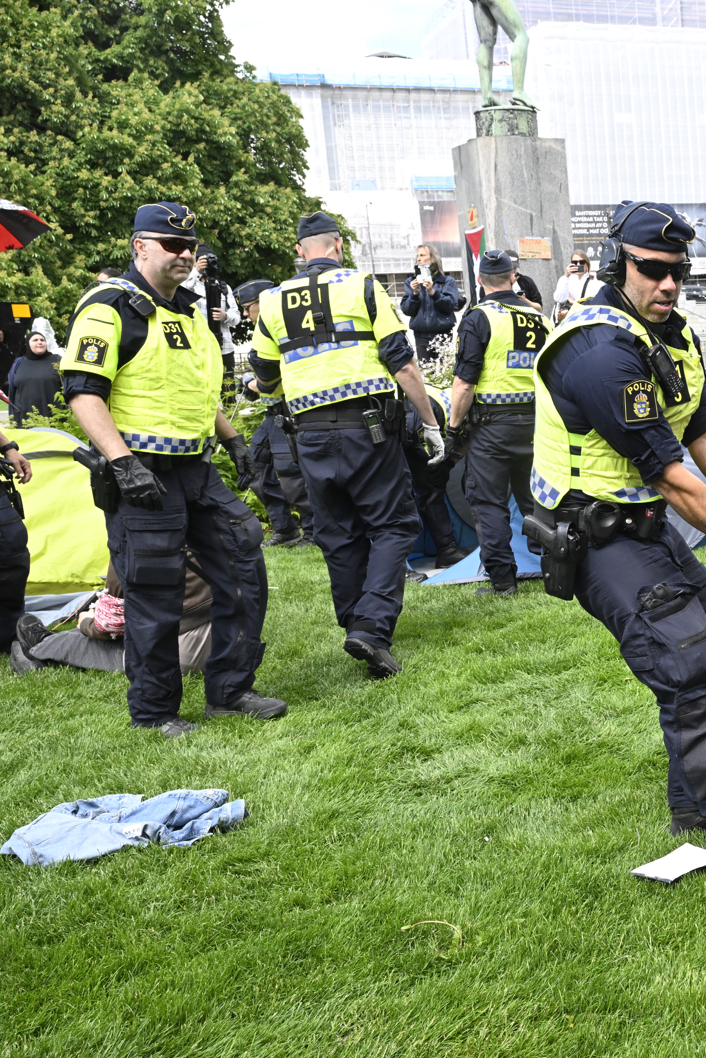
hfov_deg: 26.7
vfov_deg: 42.7
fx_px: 1353
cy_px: 534
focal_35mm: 46
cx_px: 788
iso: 1600
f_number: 9
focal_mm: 30
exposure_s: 1/800
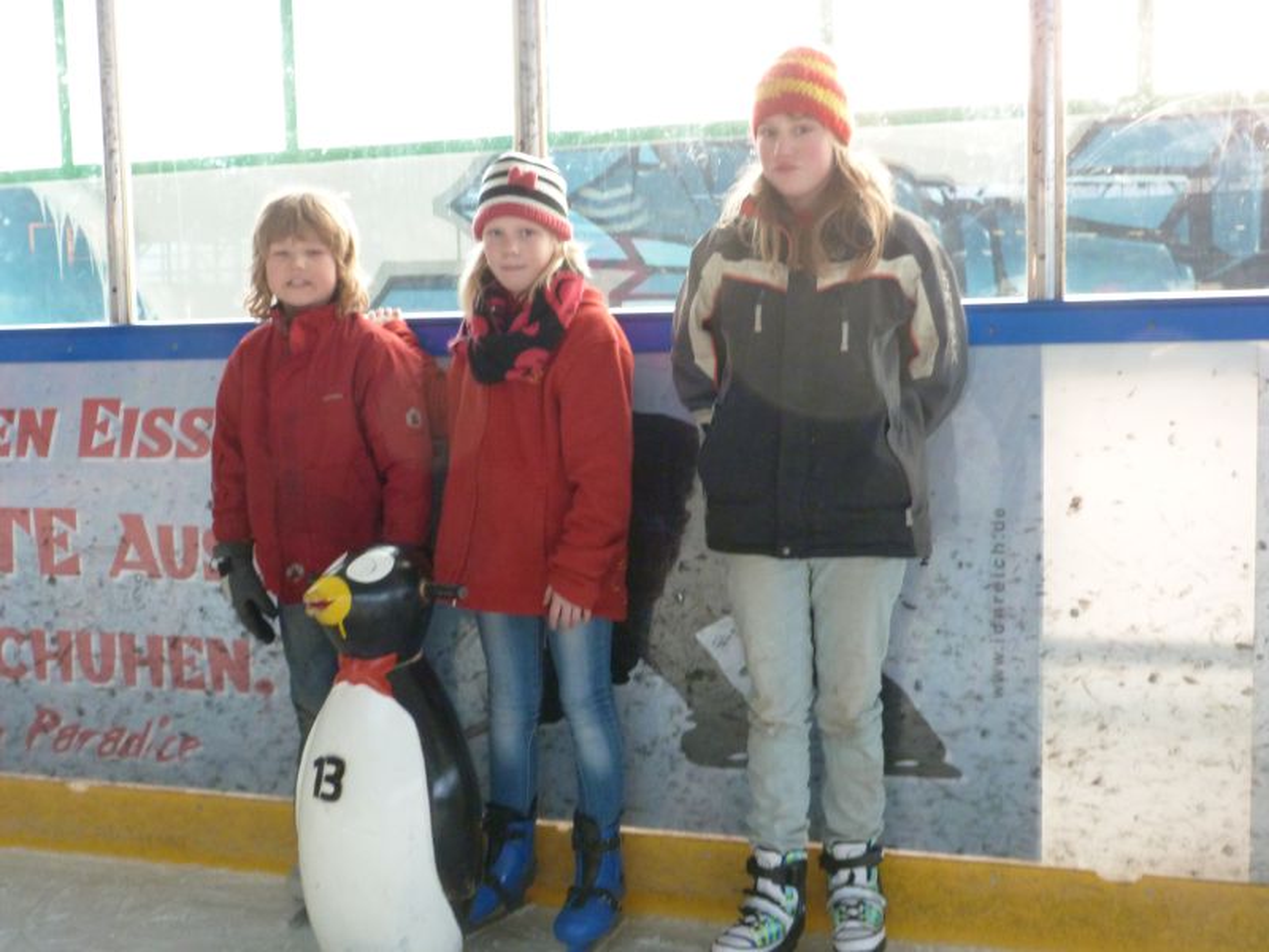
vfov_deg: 36.0
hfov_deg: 46.8
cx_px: 634
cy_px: 476
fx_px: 1466
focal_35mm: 40
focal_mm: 7.1
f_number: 3.1
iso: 400
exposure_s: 1/60
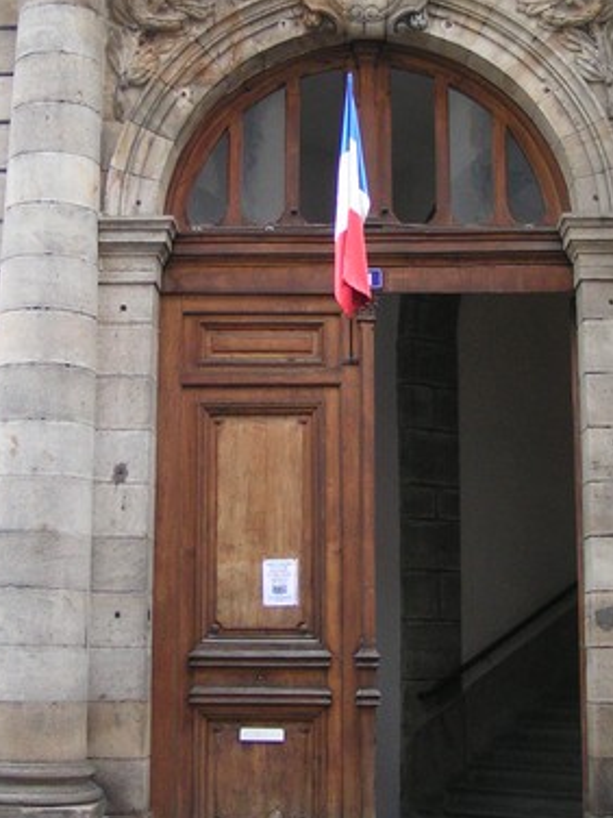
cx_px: 335
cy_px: 308
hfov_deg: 23.6
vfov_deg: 31.1
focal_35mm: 62
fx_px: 1464
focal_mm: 5.8
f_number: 2.8
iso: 160
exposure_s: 1/40
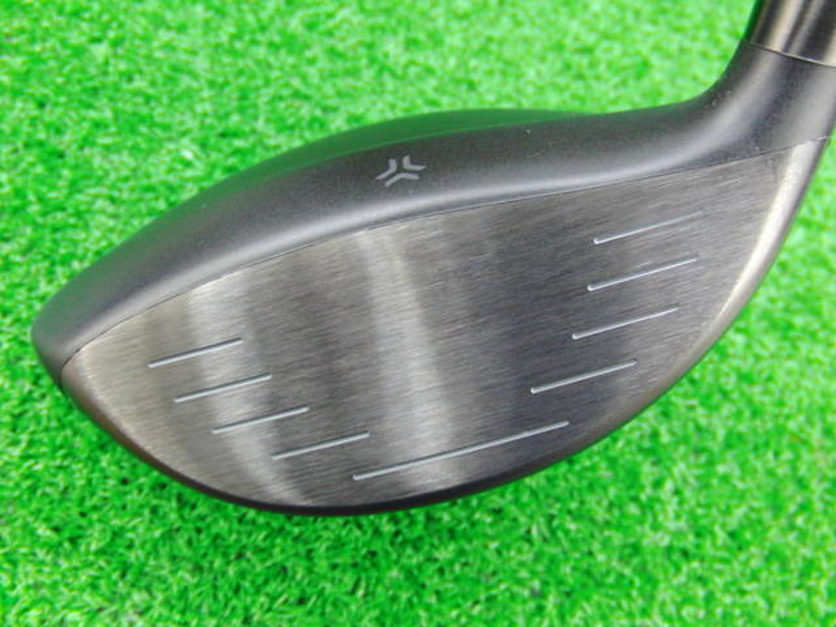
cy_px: 314
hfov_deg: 50.1
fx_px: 894
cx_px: 418
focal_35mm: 37
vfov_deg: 38.7
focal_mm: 6.42
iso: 400
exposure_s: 1/10
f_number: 3.6
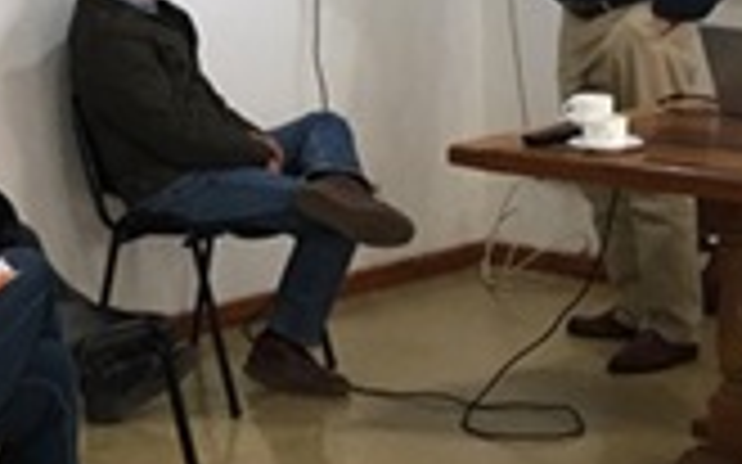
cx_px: -121
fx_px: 2062
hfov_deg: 19.4
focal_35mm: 102
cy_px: 45
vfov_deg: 12.7
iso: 100
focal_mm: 4.15
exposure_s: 1/33
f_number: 2.2
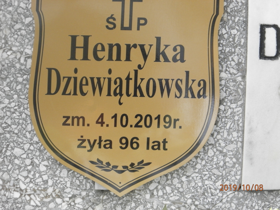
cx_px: 140
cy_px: 105
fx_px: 2273
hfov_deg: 7.0
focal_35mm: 281
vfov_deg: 5.3
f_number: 5.6
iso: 200
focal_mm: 50.2
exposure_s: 1/40
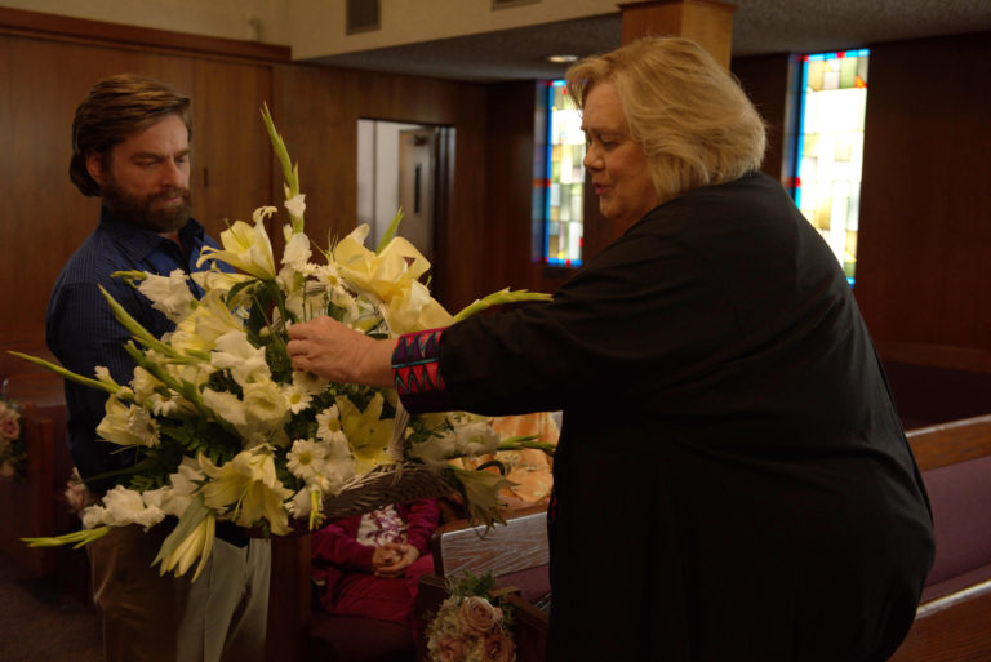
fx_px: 1212
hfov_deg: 44.5
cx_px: 496
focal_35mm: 44
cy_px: 331
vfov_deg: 30.6
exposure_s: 1/100
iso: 1600
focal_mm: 44
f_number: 4
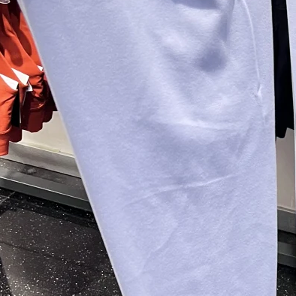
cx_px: 392
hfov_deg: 19.0
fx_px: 813
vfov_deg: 20.6
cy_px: 133
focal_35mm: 84
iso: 80
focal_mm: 5.1
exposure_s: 1/50
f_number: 1.6
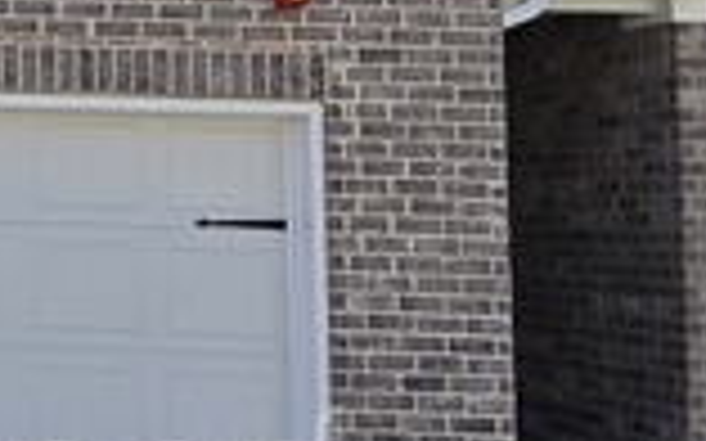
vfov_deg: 18.3
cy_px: 58
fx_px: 1346
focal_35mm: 70
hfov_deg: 22.2
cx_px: -445
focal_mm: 2.2
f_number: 2.2
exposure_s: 1/1441
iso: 50
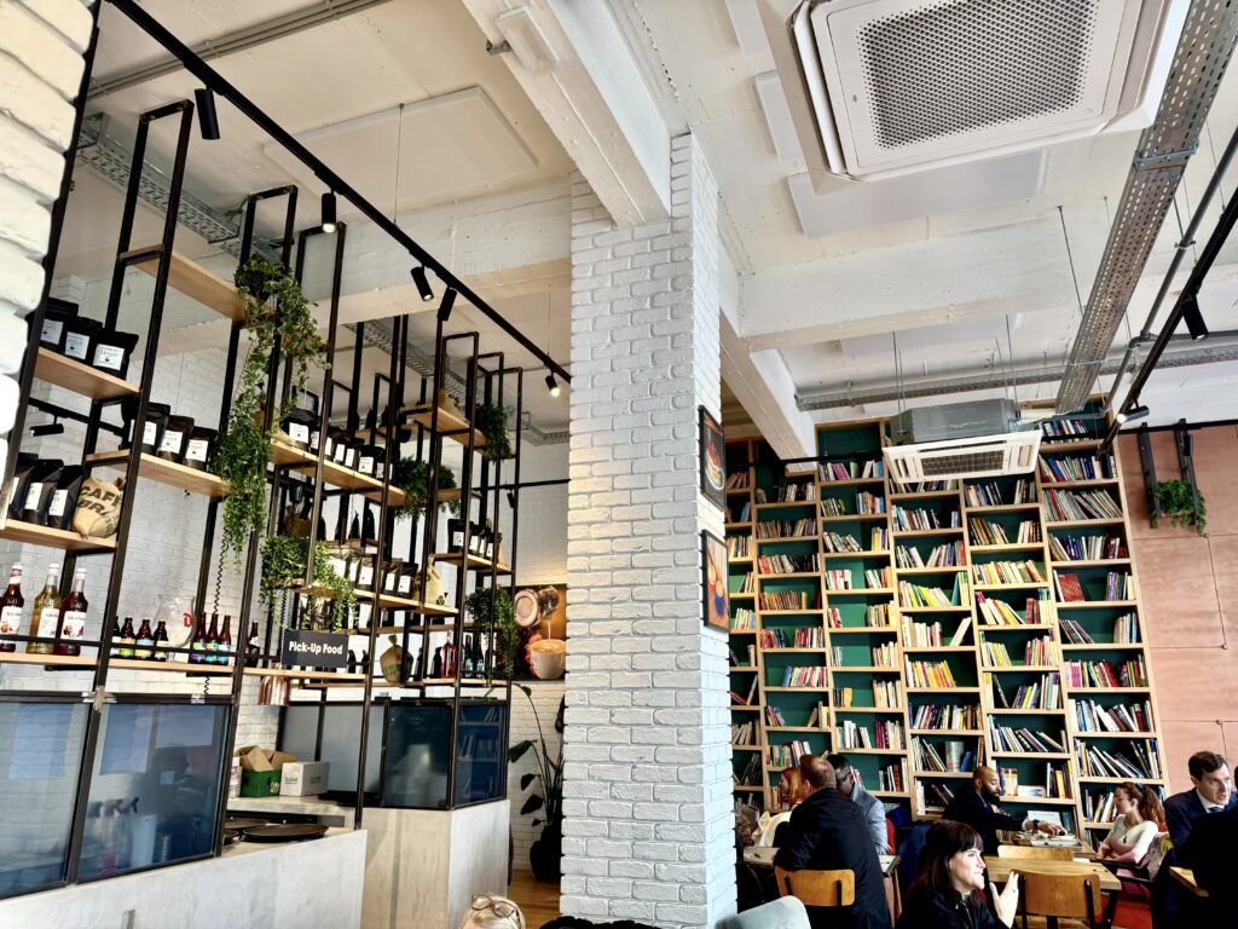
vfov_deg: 56.8
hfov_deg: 71.6
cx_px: 619
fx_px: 858
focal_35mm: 24
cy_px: 464
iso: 80
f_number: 1.78
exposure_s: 1/100
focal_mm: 6.76
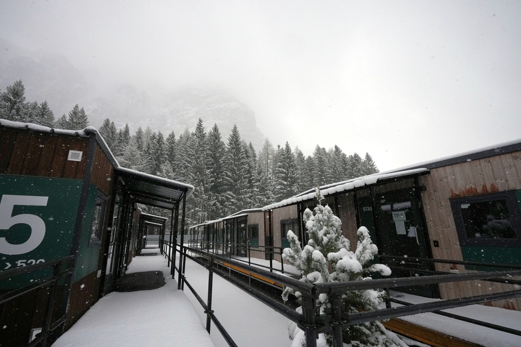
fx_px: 217
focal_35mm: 15
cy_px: 178
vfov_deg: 77.3
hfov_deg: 100.4
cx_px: 259
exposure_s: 1/1000
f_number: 8
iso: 2000
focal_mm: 14
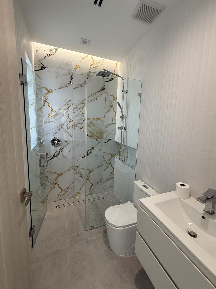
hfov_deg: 81.7
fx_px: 125
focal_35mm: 15
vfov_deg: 98.2
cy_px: 140
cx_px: 107
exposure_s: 1/99
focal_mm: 2.22
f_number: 2.2
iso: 125
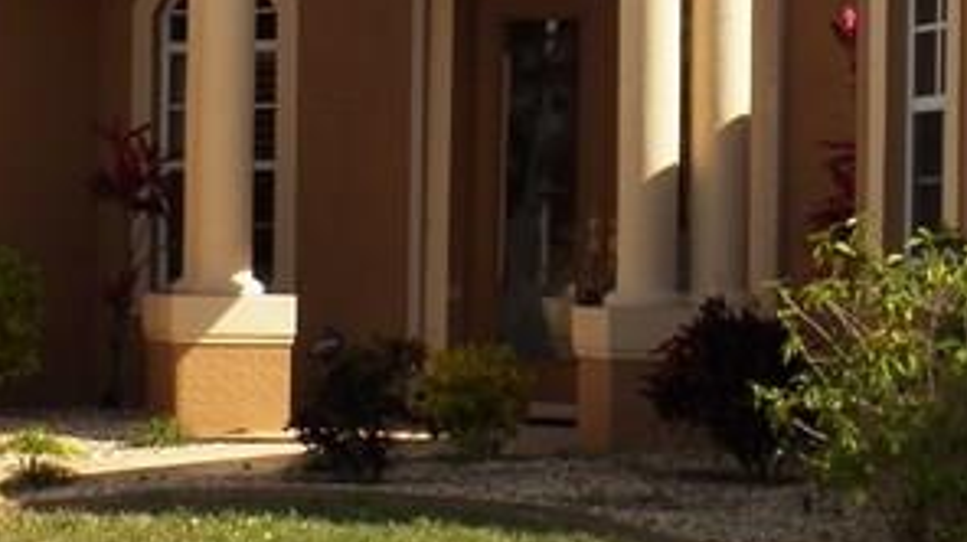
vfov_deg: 9.2
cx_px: 412
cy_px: 193
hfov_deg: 16.3
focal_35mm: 132
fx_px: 3382
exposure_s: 1/1250
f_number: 4
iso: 125
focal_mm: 6.3
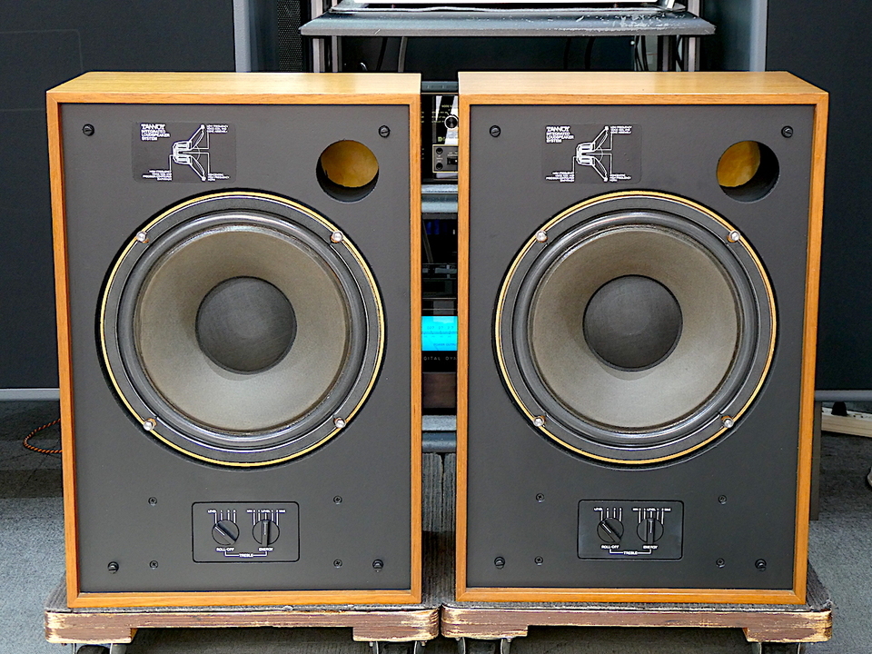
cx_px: 436
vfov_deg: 21.0
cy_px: 327
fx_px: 1763
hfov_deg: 27.8
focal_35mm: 70
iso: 200
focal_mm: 12.5
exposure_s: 1/5
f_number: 4.5
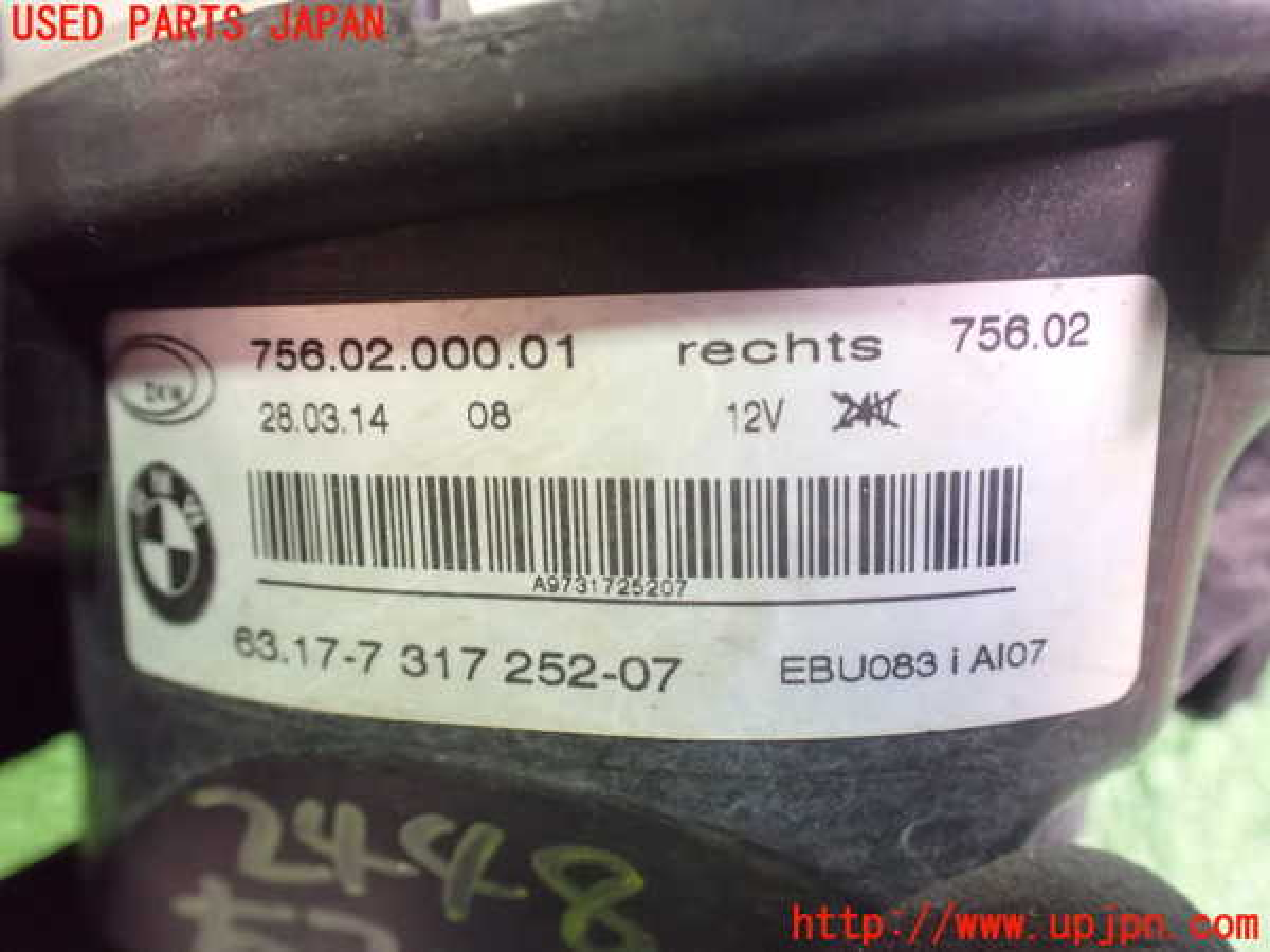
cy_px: 476
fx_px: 1101
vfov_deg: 46.8
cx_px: 635
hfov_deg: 60.0
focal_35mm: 30
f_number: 2.3
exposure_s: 1/30
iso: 1250
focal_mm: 5.4
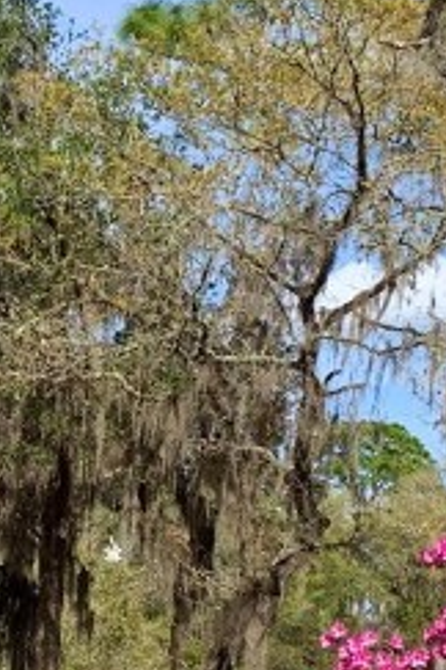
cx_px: -187
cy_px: 408
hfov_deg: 11.6
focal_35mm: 114
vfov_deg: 17.9
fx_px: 2118
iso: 25
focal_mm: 4.25
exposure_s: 1/1634
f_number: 1.8
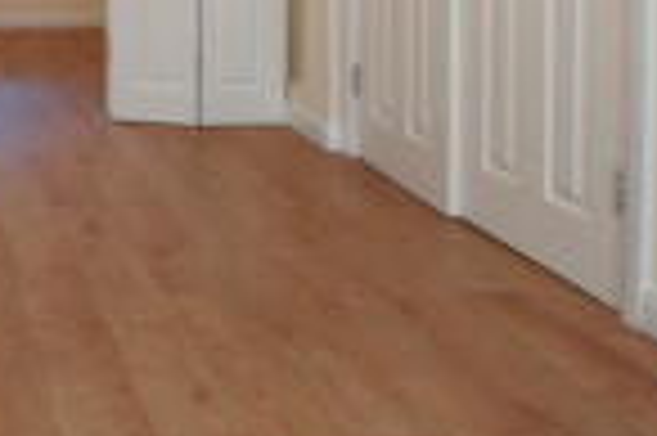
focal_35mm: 49
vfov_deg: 24.8
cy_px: -88
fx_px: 893
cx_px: -76
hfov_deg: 34.5
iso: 1600
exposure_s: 1/40
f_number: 8
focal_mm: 10
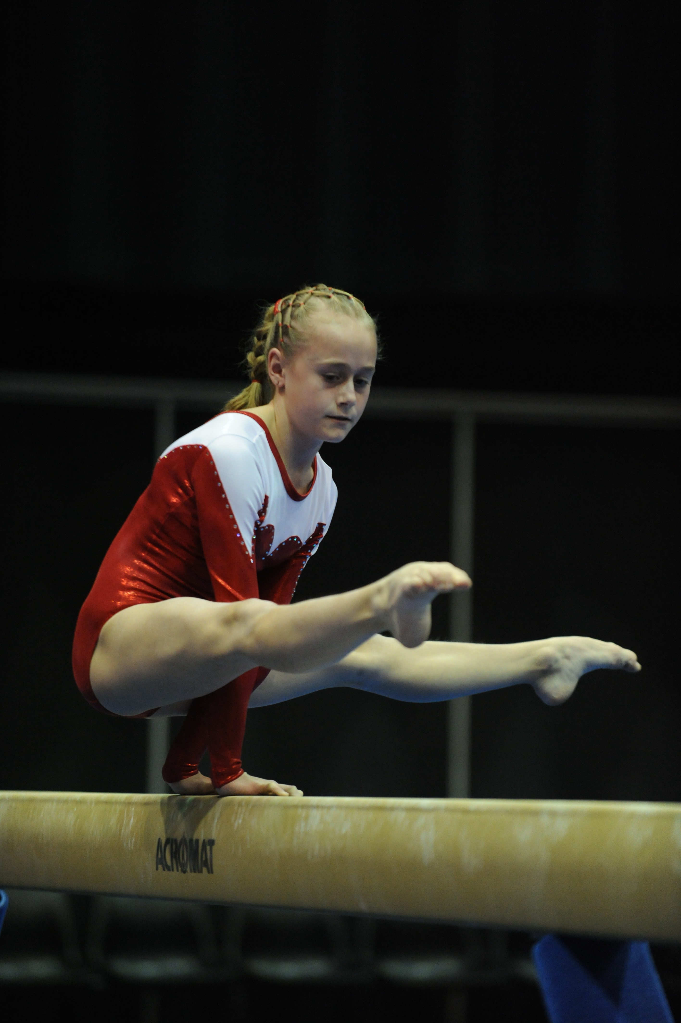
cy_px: 512
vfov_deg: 10.3
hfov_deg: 6.9
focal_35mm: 200
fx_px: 5682
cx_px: 340
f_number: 2.8
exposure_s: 1/320
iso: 4000
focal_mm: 200
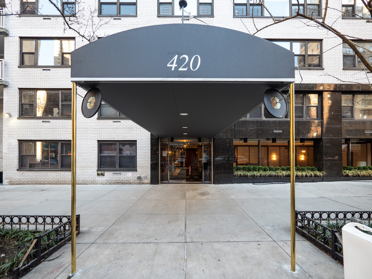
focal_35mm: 14
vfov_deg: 85.7
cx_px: 186
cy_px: 140
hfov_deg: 102.1
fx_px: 150
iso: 125
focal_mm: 7
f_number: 4
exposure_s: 1/30
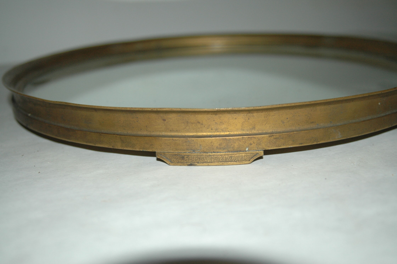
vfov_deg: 31.8
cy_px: 132
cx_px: 198
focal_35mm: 42
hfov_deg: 46.4
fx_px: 463
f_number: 3.5
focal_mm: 28
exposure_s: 1/60
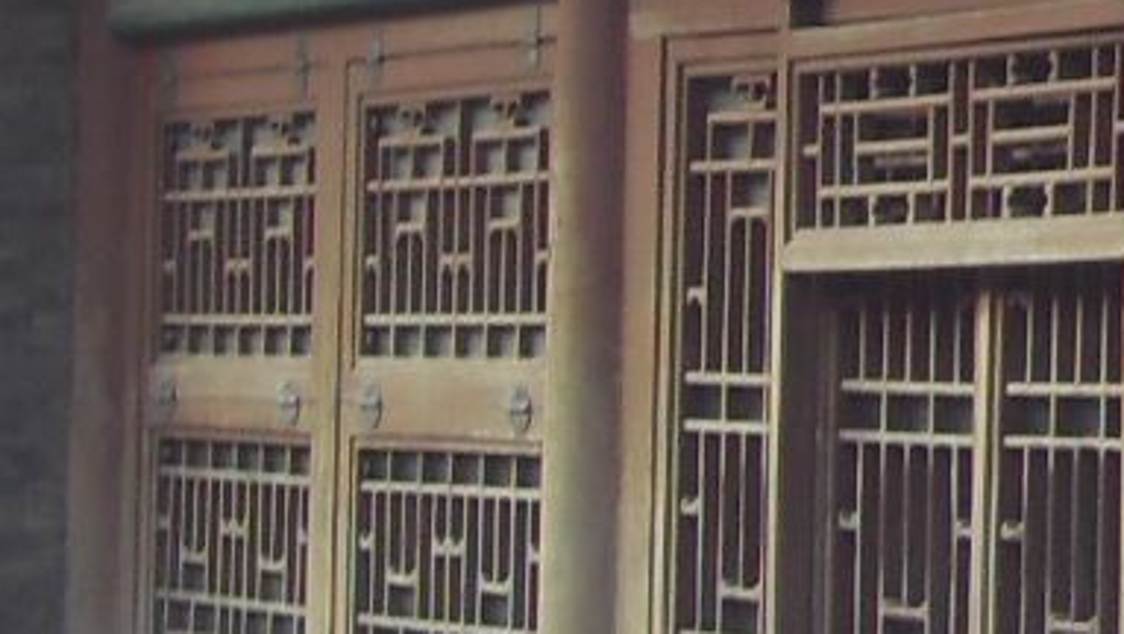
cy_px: -112
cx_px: 1825
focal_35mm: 227
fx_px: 6770
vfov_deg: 5.3
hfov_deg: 9.2
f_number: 3.5
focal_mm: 6.6
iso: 80
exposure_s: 1/125
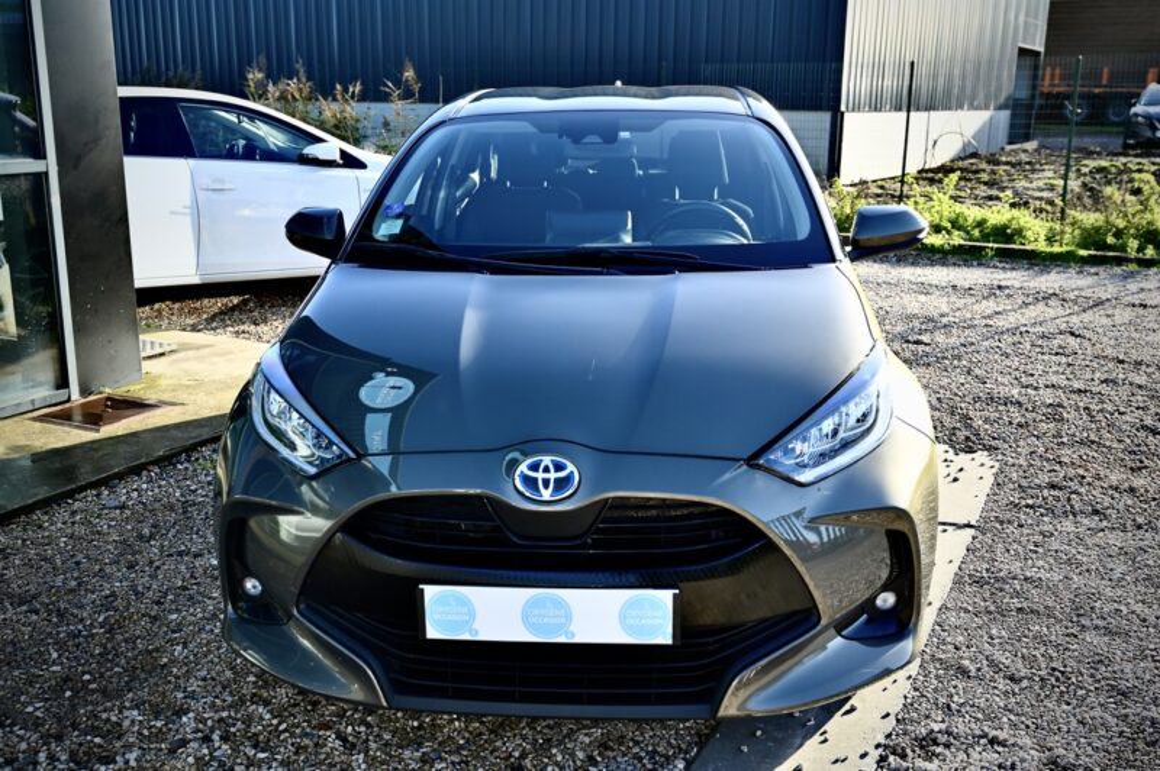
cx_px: 580
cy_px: 386
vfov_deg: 38.3
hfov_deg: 55.1
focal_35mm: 34
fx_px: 1111
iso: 200
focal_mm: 34.5
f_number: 5
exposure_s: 1/250
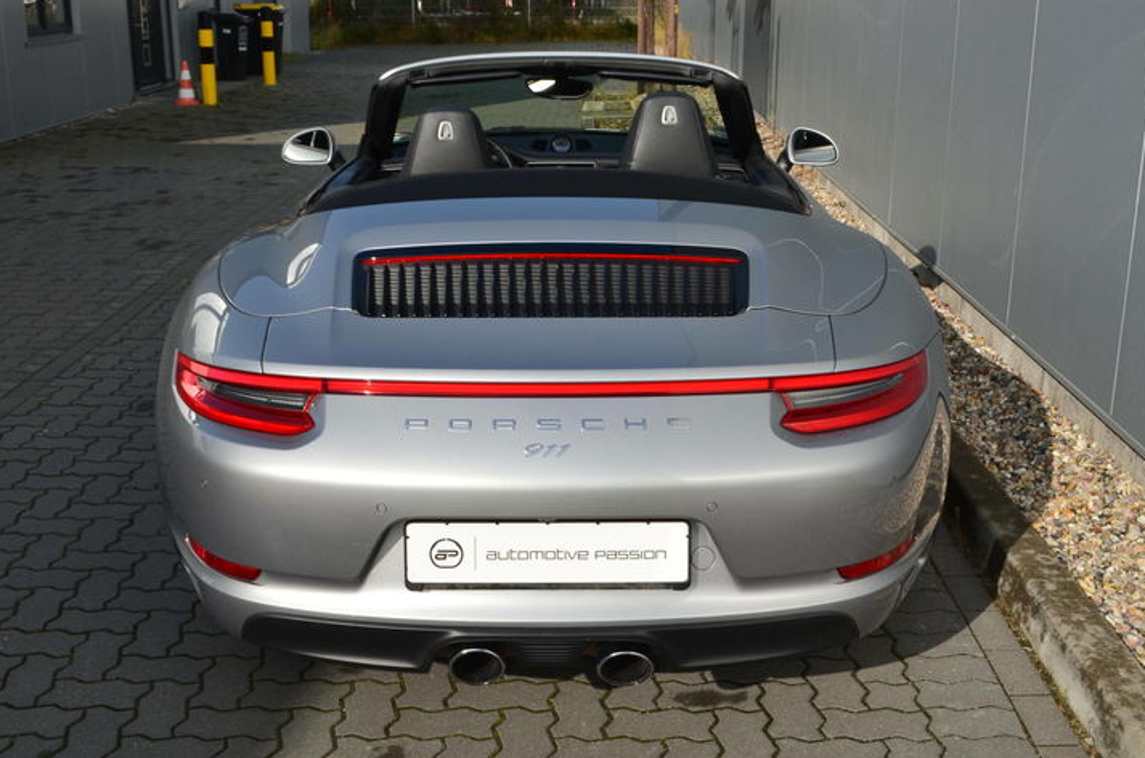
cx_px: 564
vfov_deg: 31.7
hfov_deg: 46.5
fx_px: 1333
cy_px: 360
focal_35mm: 42
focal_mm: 26
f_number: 11
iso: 180
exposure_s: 1/125
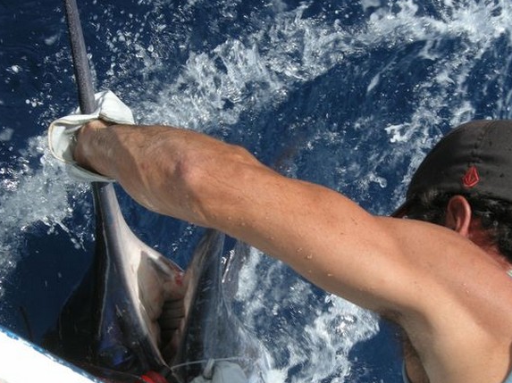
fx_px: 976
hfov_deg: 29.4
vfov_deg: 22.2
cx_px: 255
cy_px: 195
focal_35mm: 66
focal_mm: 12.9
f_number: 6.1
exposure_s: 1/207
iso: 64
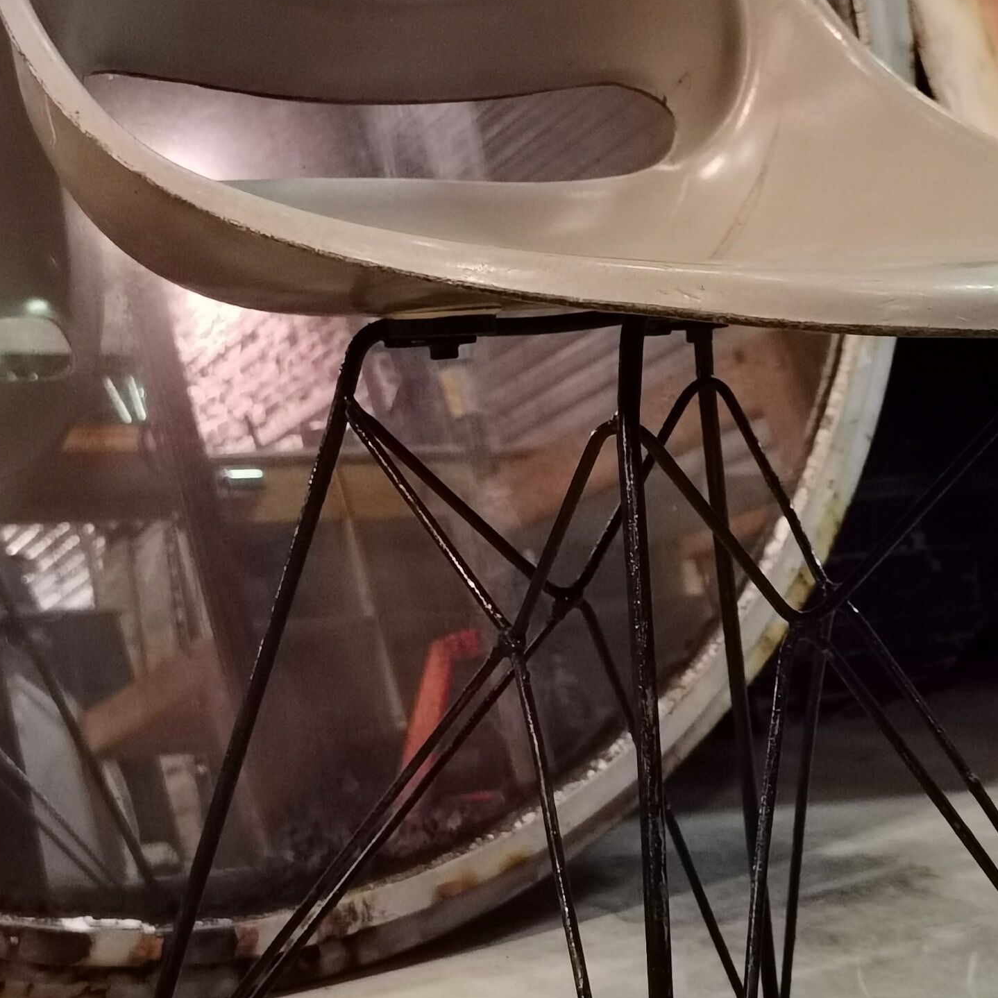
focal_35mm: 73
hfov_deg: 23.7
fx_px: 2381
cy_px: 462
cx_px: 544
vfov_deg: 23.7
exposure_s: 1/25
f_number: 1.9
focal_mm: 6.71
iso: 640
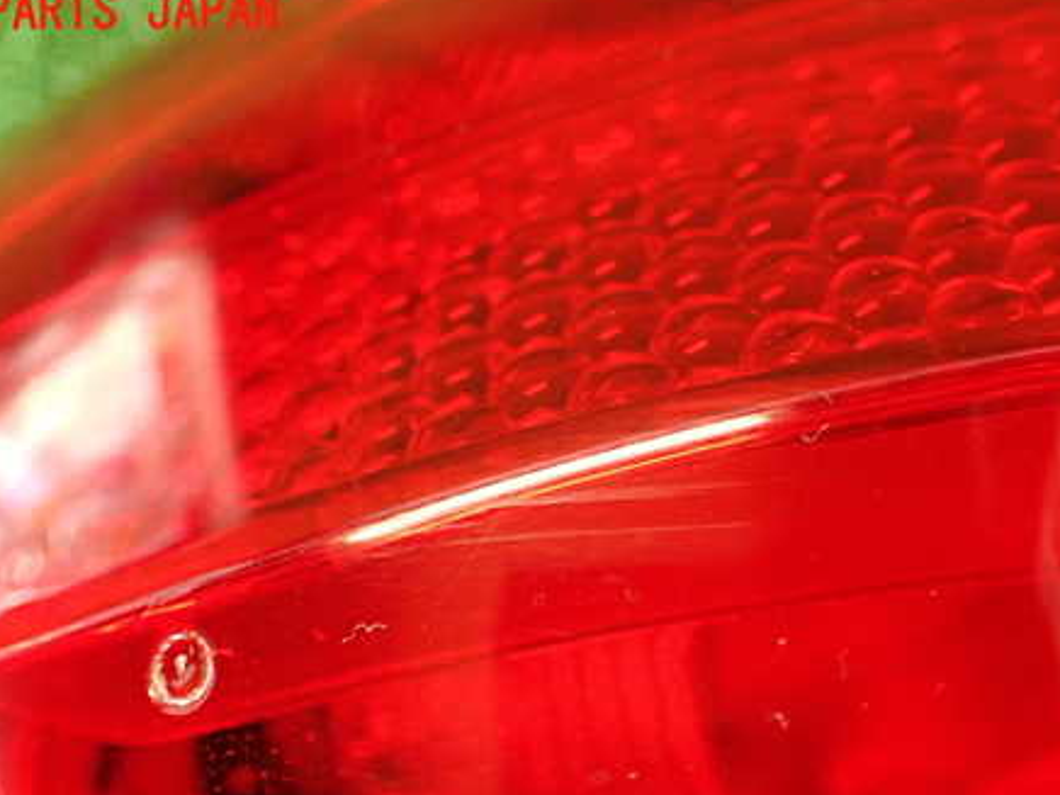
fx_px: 1347
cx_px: 566
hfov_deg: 42.9
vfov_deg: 32.6
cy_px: 530
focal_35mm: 44
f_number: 2.4
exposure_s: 1/30
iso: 250
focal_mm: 5.79
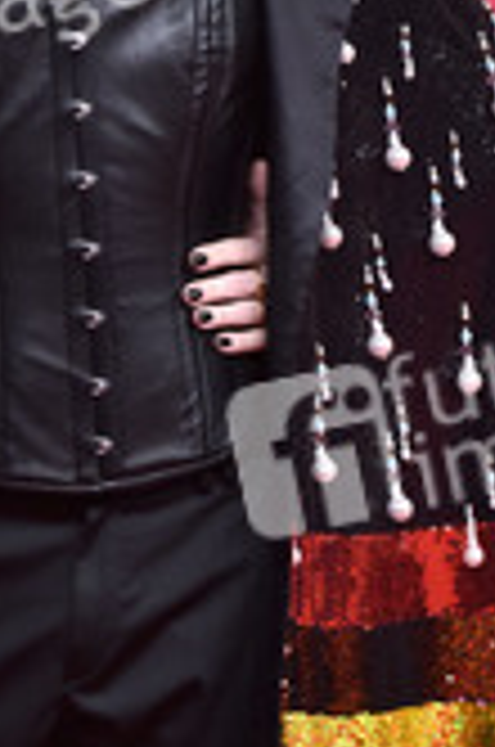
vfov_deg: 7.8
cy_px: 207
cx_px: 50
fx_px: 5488
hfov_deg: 5.2
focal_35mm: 265
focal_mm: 110
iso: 2000
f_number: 5.6
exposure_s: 1/200
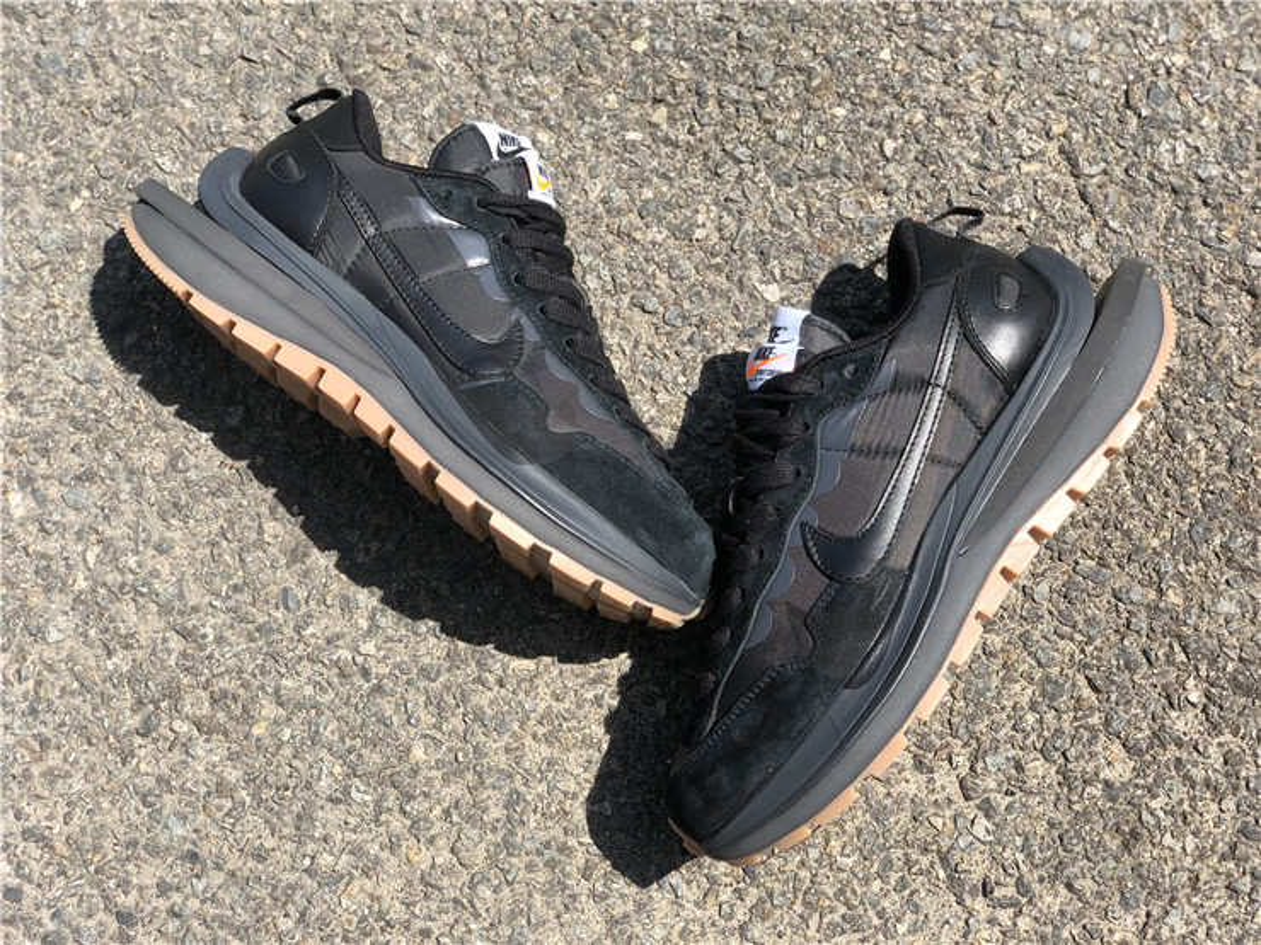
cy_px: 472
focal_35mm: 52
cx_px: 630
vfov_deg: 28.0
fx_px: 1894
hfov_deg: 36.8
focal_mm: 6
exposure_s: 1/640
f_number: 2.4
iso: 16
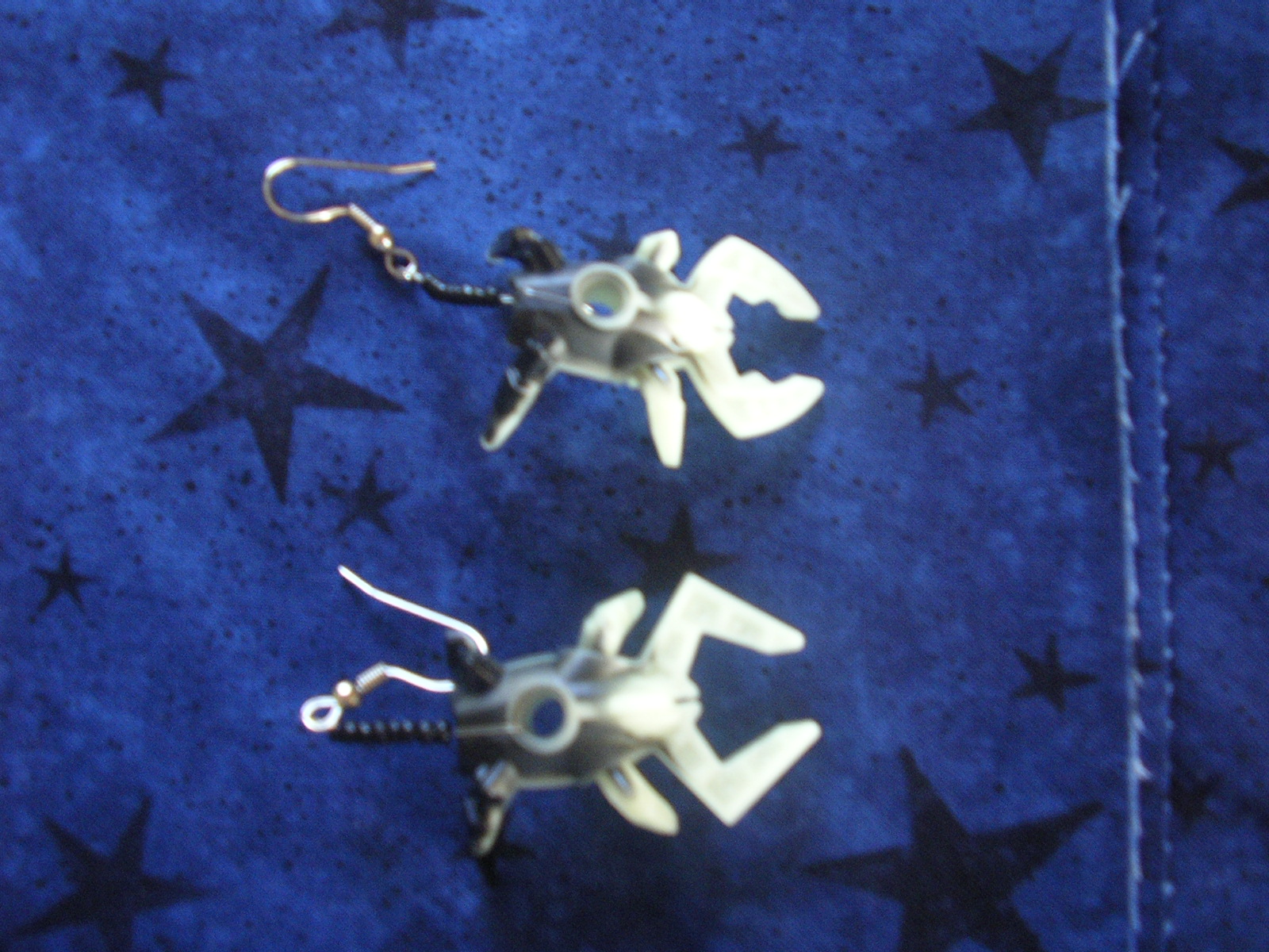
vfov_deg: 35.1
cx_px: 634
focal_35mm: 41
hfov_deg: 45.8
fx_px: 1503
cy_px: 476
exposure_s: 1/8
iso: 160
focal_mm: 6.3
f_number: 3
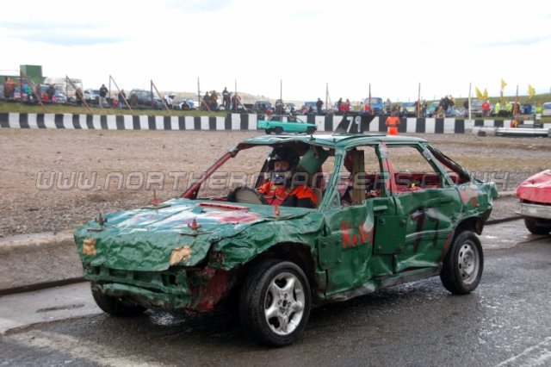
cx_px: 276
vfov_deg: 22.6
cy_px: 184
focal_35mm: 60
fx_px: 918
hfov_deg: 33.4
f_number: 4.8
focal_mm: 40
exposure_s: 1/500
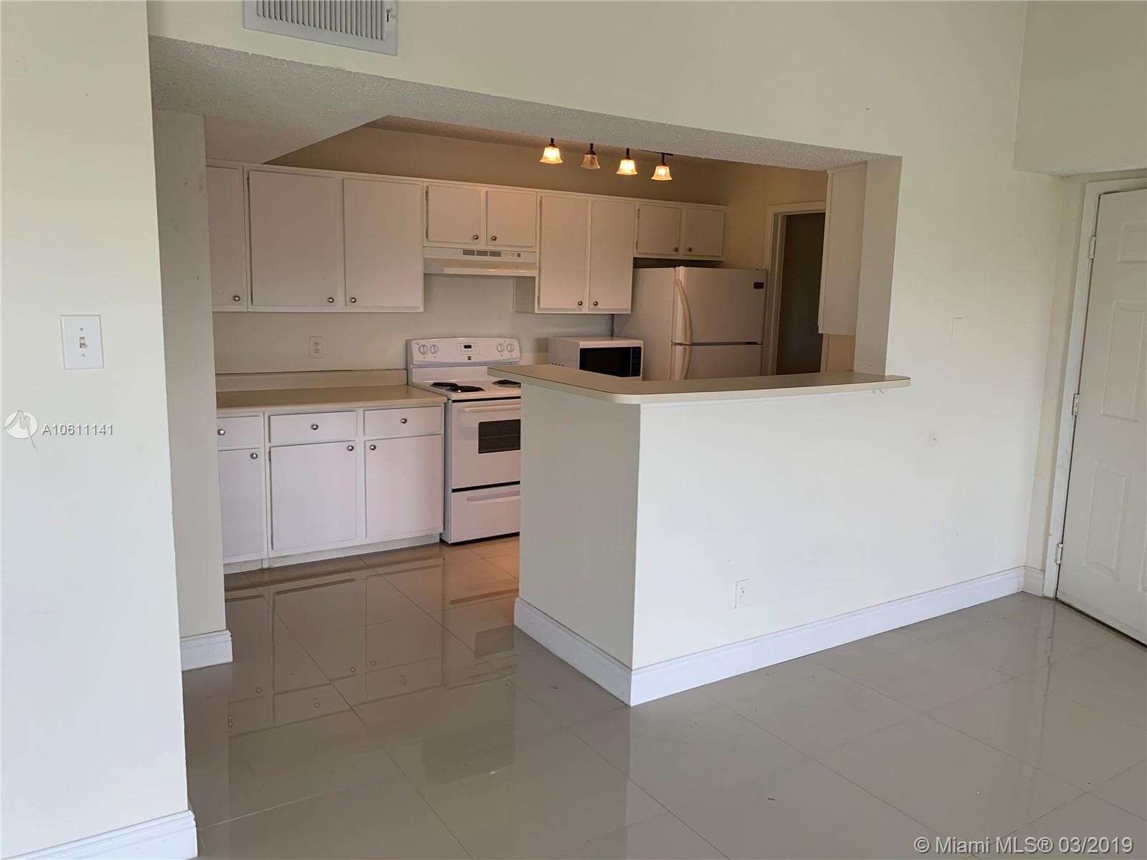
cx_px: 574
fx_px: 862
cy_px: 430
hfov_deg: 67.3
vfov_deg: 53.1
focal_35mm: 26
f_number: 1.8
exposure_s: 1/120
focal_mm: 4.25
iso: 80
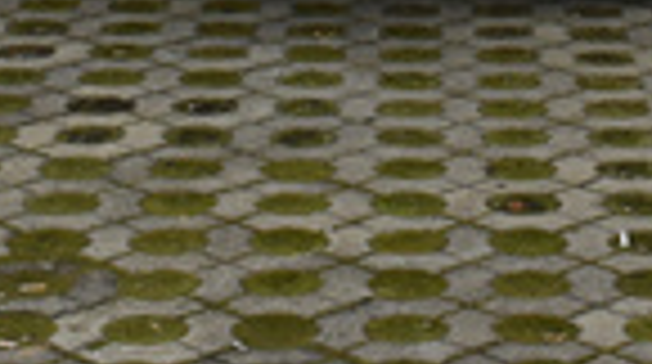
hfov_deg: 12.9
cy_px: -719
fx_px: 2865
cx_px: 553
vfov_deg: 6.6
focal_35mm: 166
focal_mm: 18
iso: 200
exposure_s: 1/250
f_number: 8
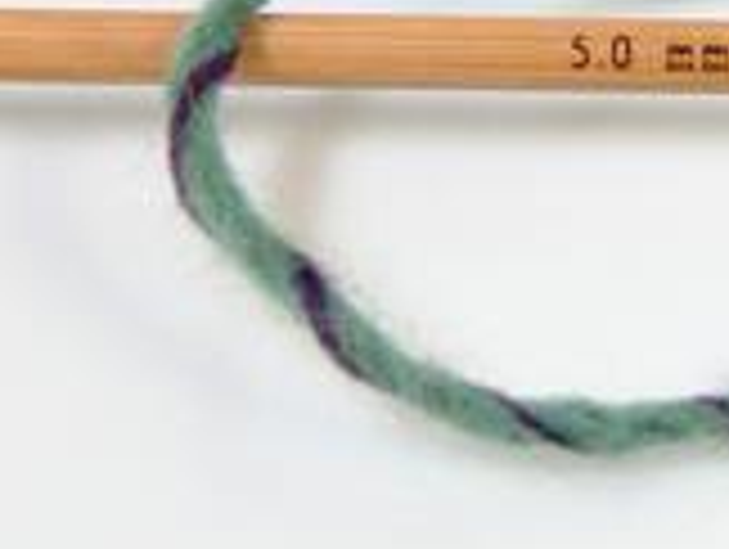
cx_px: 644
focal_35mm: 151
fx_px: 3185
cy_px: 56
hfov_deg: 13.0
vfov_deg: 9.8
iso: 200
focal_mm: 12.53
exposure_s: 1/45.1
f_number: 2.9
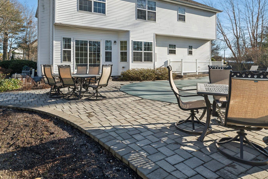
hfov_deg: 73.6
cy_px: 54
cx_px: 124
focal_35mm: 24
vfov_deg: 51.7
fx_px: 179
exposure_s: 1/320
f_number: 8
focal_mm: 16
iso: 160
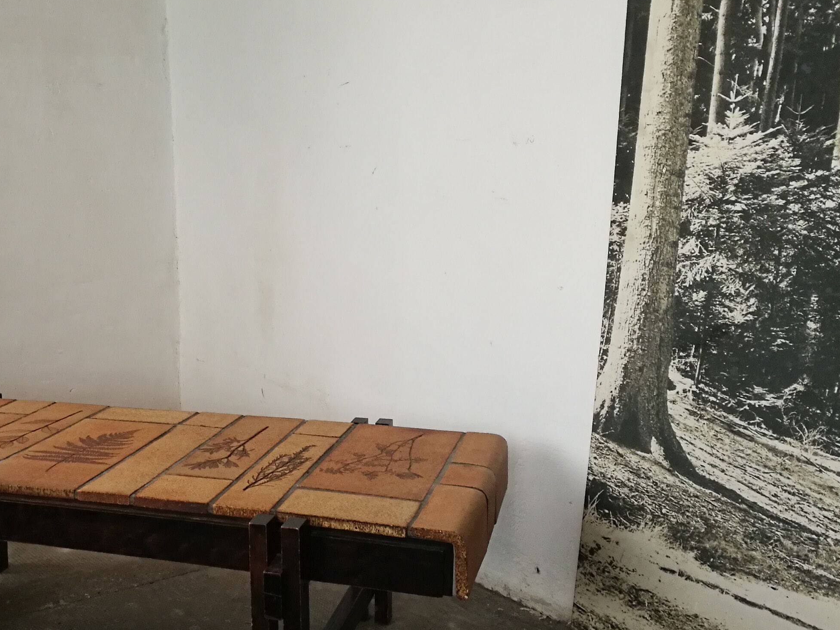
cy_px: 382
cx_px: 193
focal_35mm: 45
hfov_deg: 40.7
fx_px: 1092
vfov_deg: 32.1
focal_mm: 4.5
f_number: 2.2
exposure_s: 1/50
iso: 160
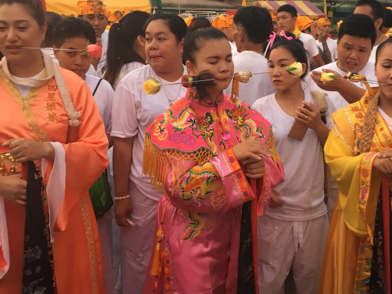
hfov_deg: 39.4
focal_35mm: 48
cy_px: 127
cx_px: 244
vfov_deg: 30.2
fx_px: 544
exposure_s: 1/33
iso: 64
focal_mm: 4.15
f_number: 2.2
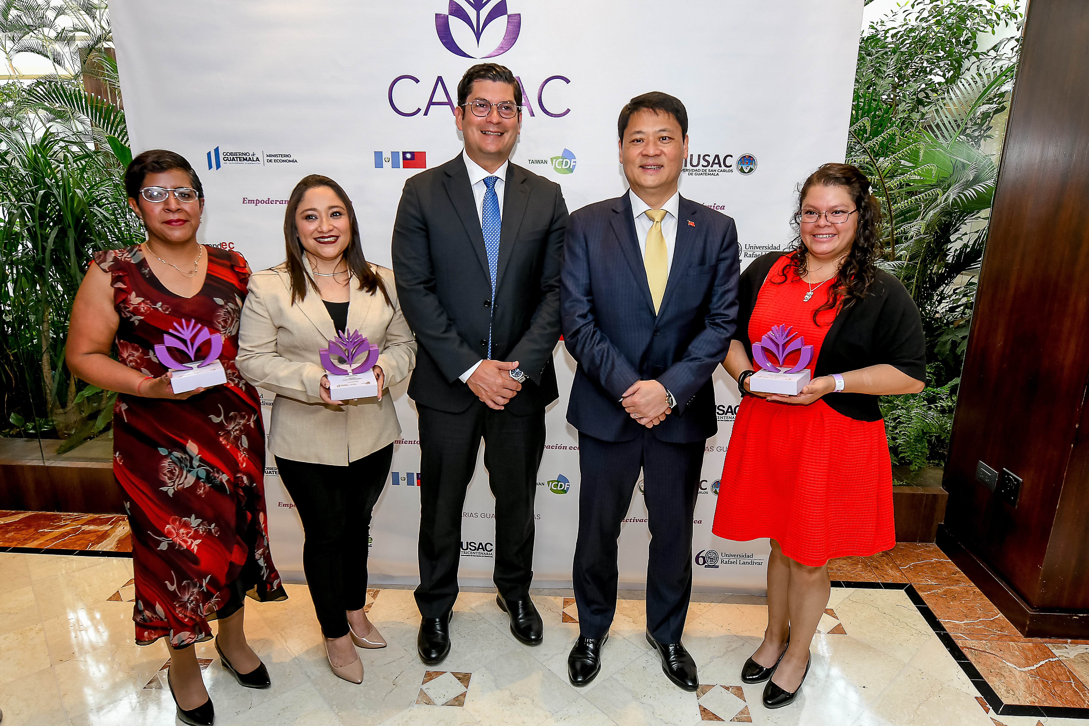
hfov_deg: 77.3
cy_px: 363
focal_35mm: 22
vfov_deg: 56.1
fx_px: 681
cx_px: 544
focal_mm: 15
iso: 500
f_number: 4
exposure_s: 1/80
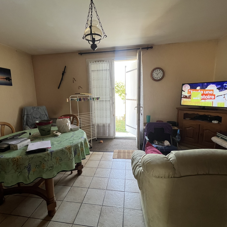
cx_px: 108
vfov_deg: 87.4
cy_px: 115
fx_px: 119
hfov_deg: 87.4
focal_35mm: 16
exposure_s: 1/100
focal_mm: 1.57
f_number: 1.8
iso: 125
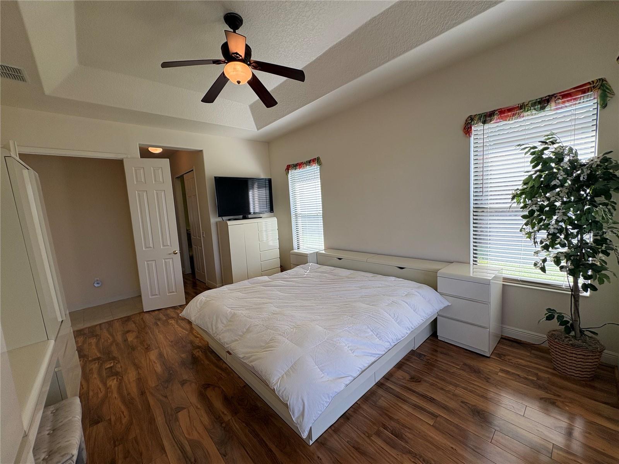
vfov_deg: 85.7
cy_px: 232
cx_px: 310
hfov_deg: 102.1
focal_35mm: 14
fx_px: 250
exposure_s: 1/164
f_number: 2.2
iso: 64
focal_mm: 2.22
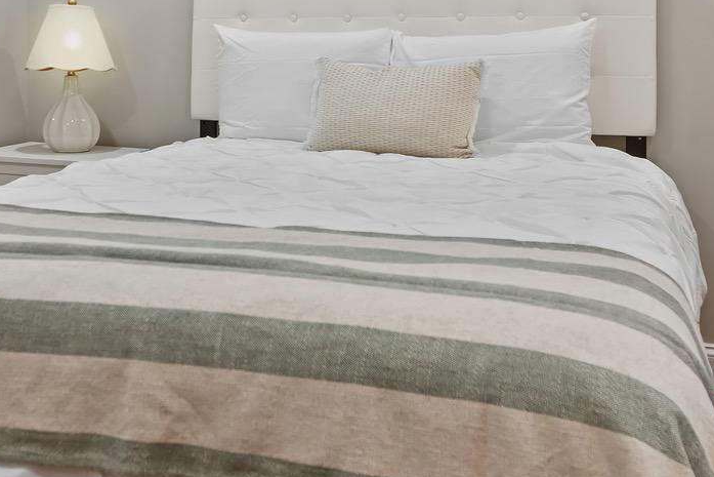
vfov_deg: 27.9
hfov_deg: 41.7
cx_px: 284
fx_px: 932
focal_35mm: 47
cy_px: 82
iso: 100
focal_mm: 16
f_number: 8
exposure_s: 1/2.5
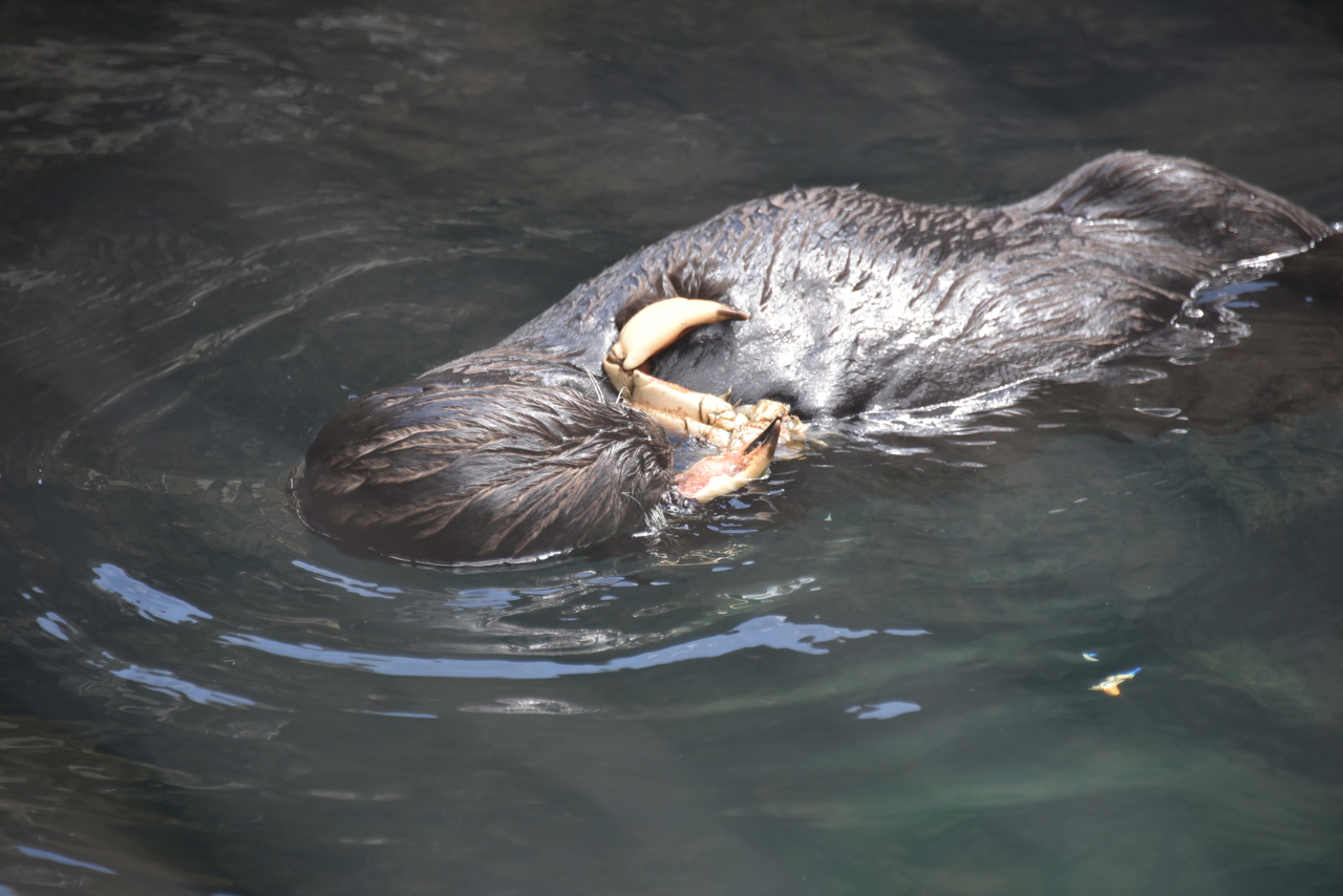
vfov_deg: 4.6
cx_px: 672
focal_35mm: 300
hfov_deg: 6.9
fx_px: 11193
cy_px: 448
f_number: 5.6
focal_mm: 300
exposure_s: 1/640
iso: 1000
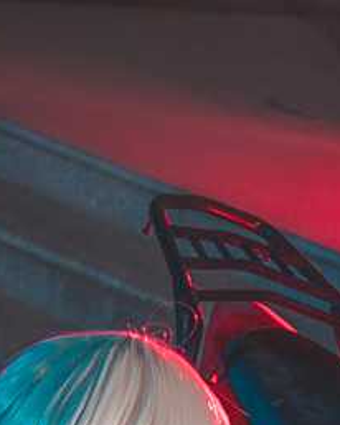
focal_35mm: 249
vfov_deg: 7.6
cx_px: 469
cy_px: 611
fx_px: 3136
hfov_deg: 6.2
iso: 400
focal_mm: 38
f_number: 4
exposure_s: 1/100
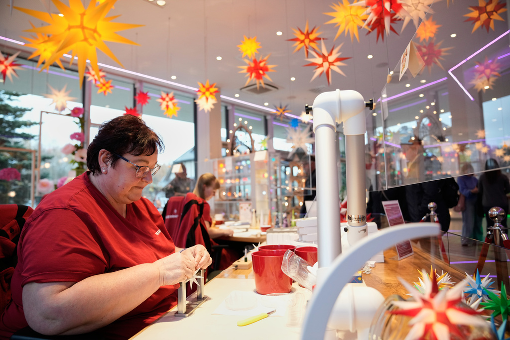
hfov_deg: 73.7
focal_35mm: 24
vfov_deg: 53.1
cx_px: 255
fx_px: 340
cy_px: 170
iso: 1600
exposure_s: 1/640
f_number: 2.8
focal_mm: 24
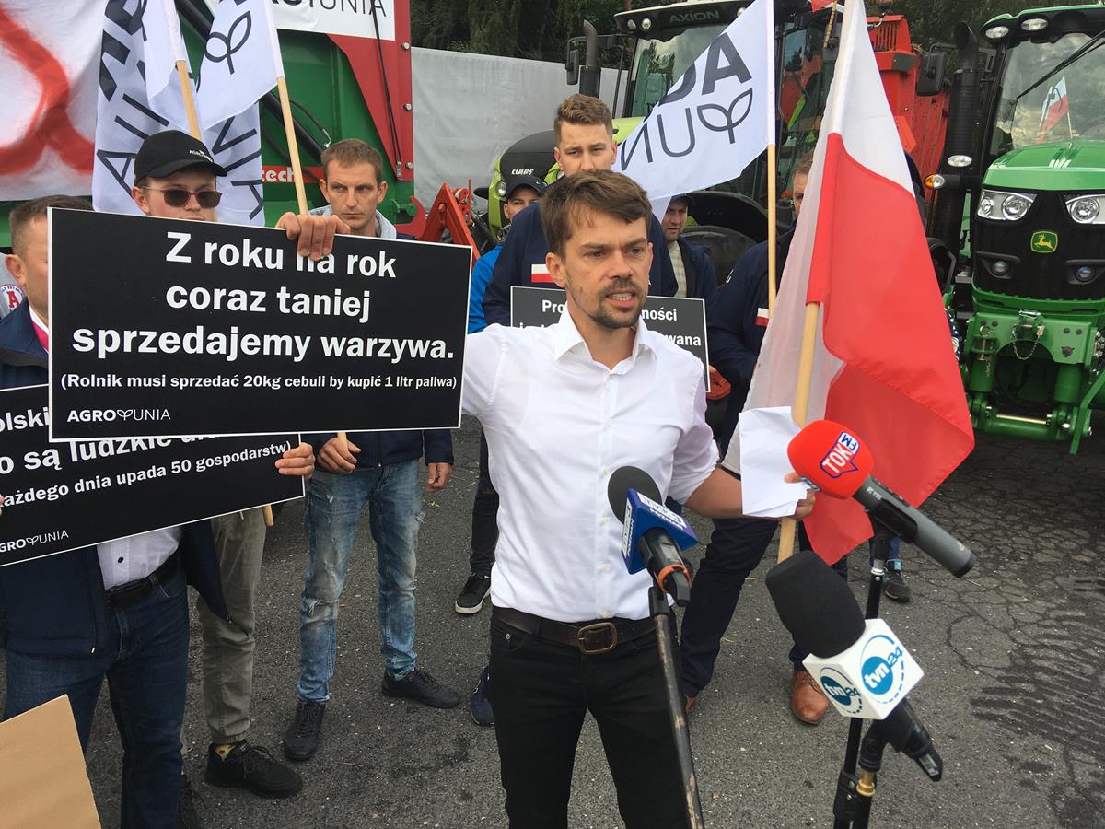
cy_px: 414
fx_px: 926
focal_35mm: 29
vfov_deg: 48.2
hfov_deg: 61.7
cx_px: 552
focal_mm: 4.15
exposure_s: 1/442
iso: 25
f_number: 2.2
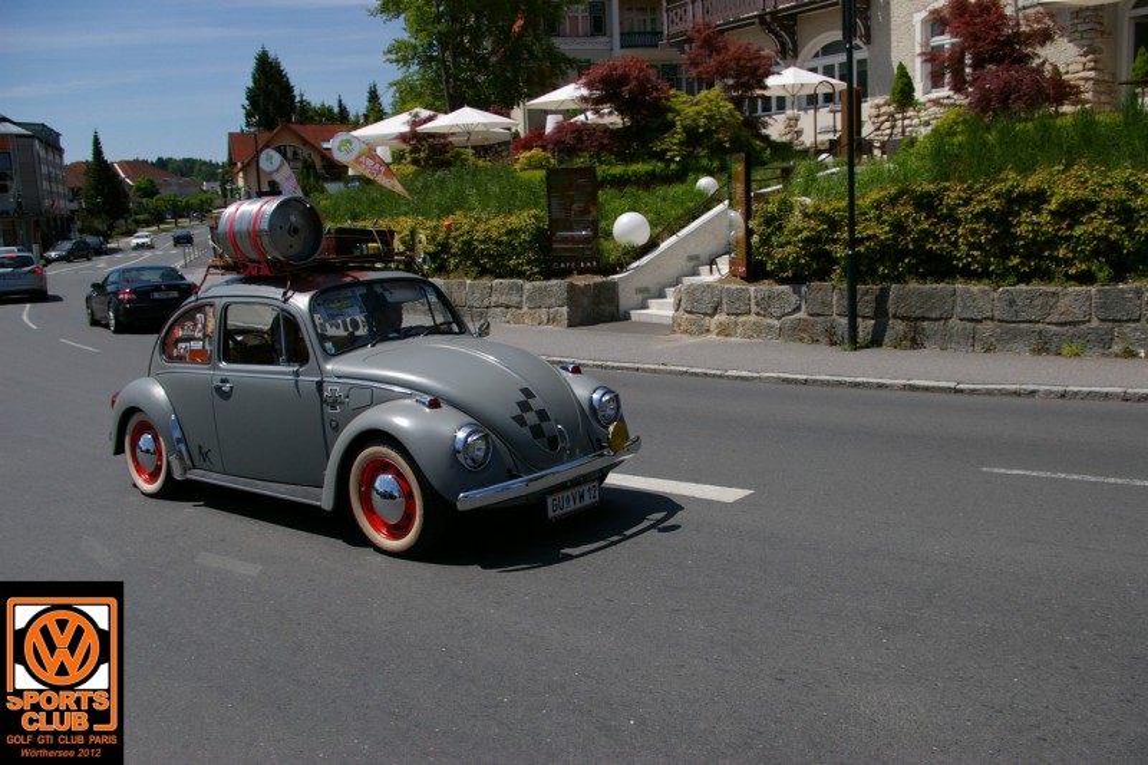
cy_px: 382
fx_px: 1004
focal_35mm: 32
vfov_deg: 41.7
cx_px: 574
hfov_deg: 59.5
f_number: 8
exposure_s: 1/500
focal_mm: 21
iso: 200
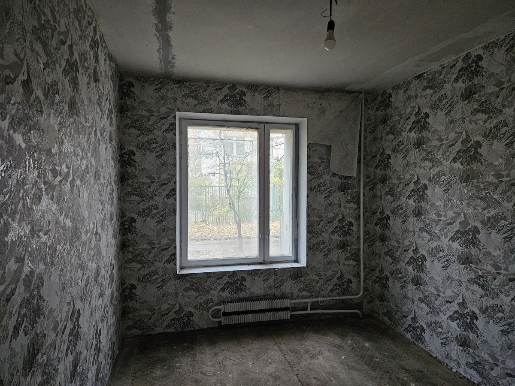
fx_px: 342
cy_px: 193
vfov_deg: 58.9
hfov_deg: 73.9
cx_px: 258
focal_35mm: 23
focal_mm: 5.4
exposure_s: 1/100
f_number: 1.8
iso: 800
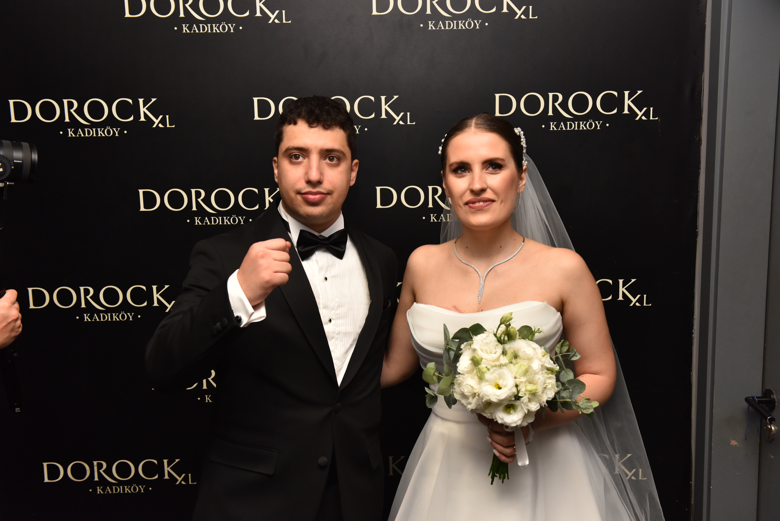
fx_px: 867
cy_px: 260
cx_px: 390
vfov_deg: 33.4
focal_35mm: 40
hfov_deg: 48.4
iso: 1600
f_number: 6.3
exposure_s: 1/400
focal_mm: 40
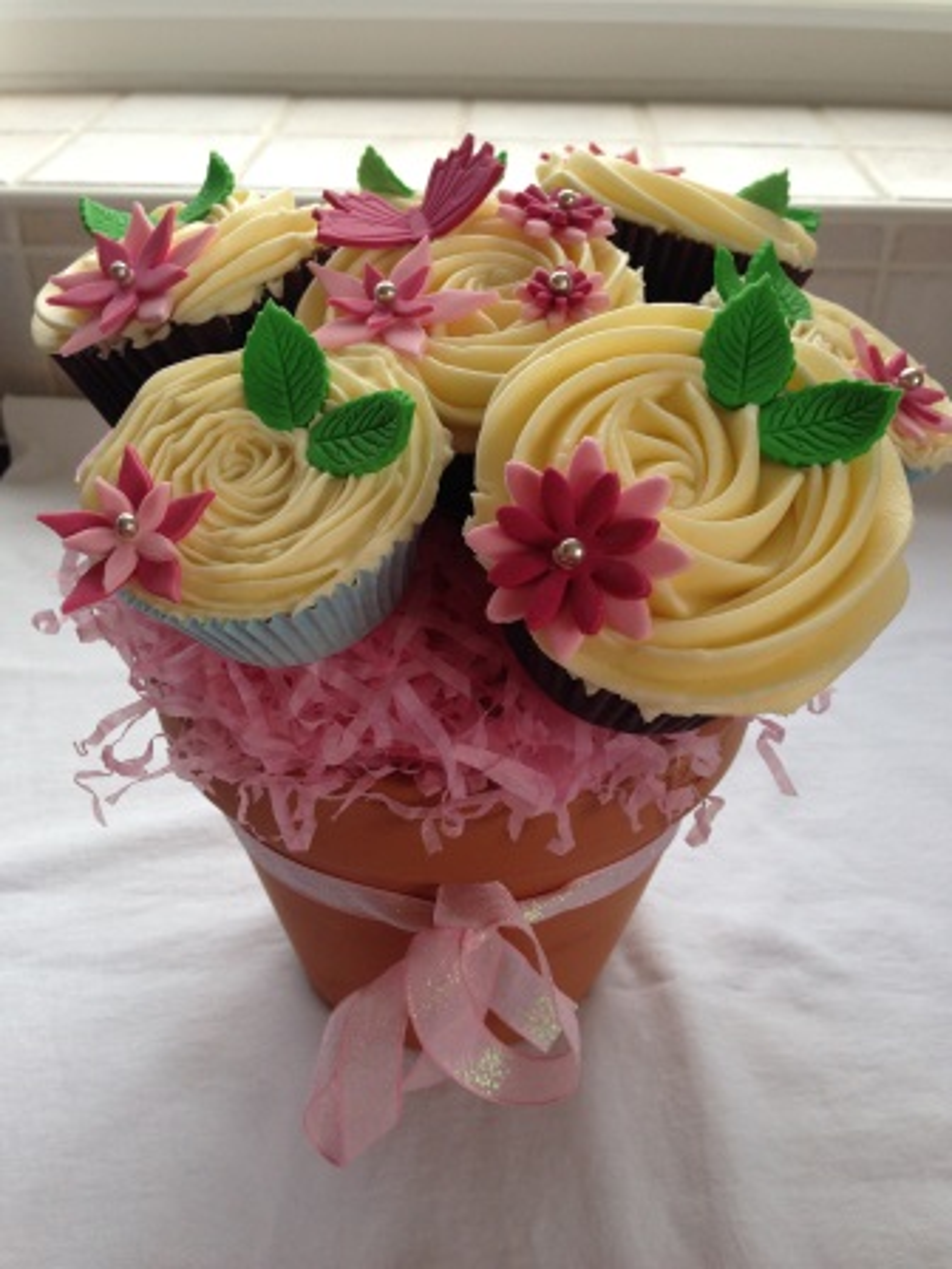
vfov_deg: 55.4
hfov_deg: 42.9
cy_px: 634
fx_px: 1210
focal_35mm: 33
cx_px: 476
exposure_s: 1/120
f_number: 2.4
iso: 64
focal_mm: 4.13
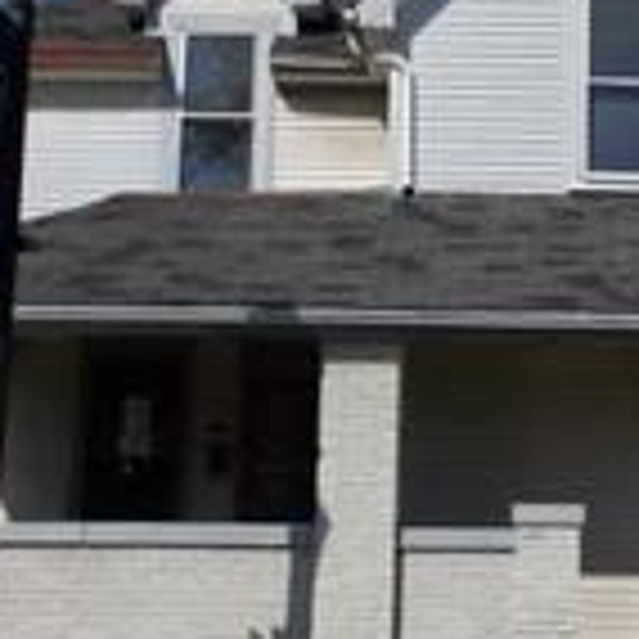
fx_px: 1170
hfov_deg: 29.9
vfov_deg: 30.6
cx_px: 508
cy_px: 302
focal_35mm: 56
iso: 80
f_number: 8
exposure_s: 1/250
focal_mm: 4.6
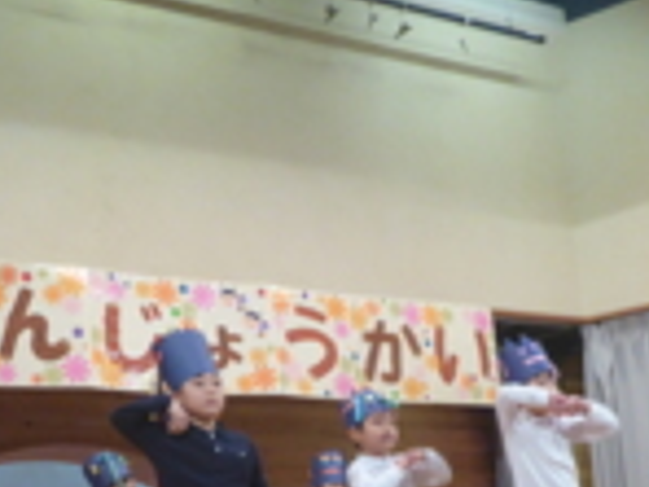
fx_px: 1237
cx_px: 272
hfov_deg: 29.3
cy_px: 531
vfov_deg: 21.2
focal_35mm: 66
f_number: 3.3
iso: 400
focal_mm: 4.9
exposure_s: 1/40
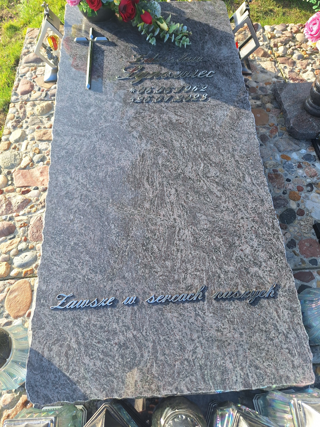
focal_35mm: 23
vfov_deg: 73.9
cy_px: 214
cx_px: 160
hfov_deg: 58.9
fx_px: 283
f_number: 1.8
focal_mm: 5.54
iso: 40
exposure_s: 1/588
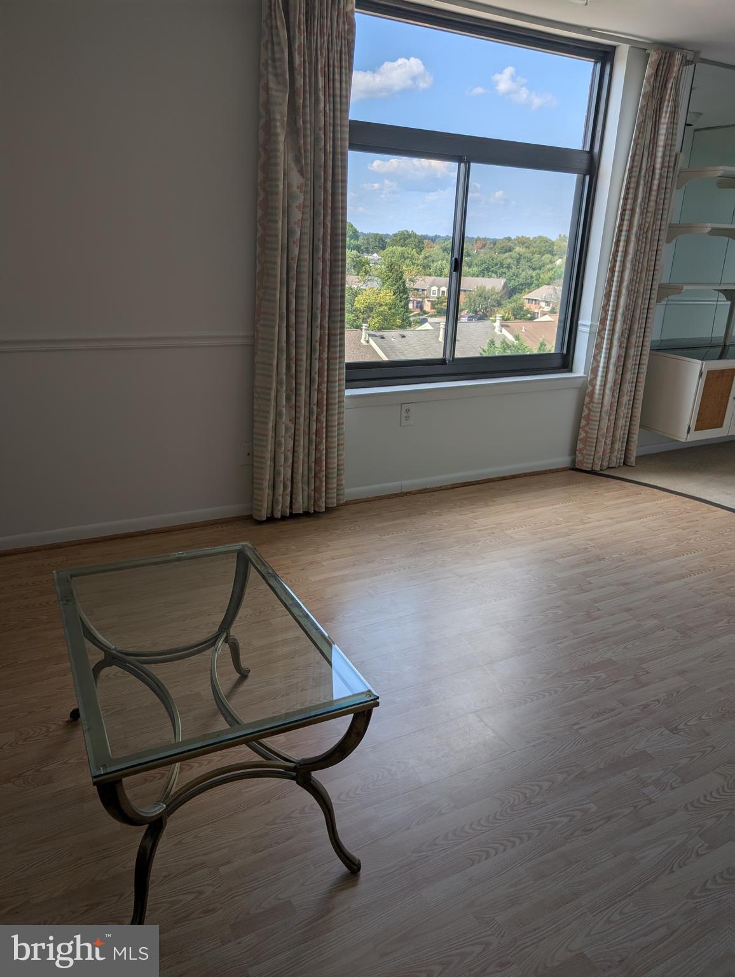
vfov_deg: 71.5
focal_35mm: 24
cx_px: 368
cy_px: 488
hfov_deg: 56.9
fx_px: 678
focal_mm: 6.9
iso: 23
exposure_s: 1/3175
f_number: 1.68
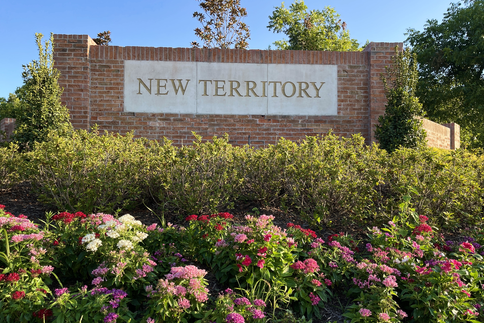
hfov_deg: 65.5
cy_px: 170
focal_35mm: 28
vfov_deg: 46.4
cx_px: 242
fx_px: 376
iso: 32
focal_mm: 5.1
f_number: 1.6
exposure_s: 1/564
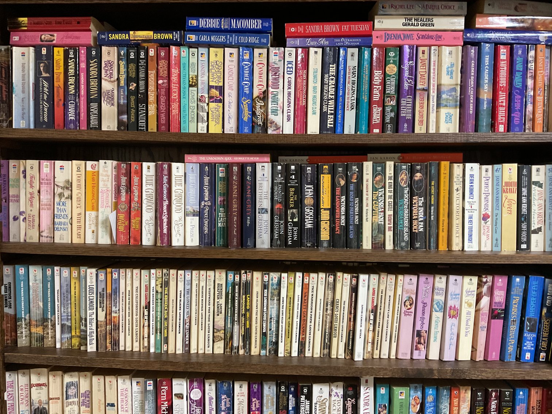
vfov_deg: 48.2
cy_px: 207
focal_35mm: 29
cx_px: 276
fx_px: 462
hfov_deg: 61.7
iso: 200
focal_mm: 3
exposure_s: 1/40
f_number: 1.8
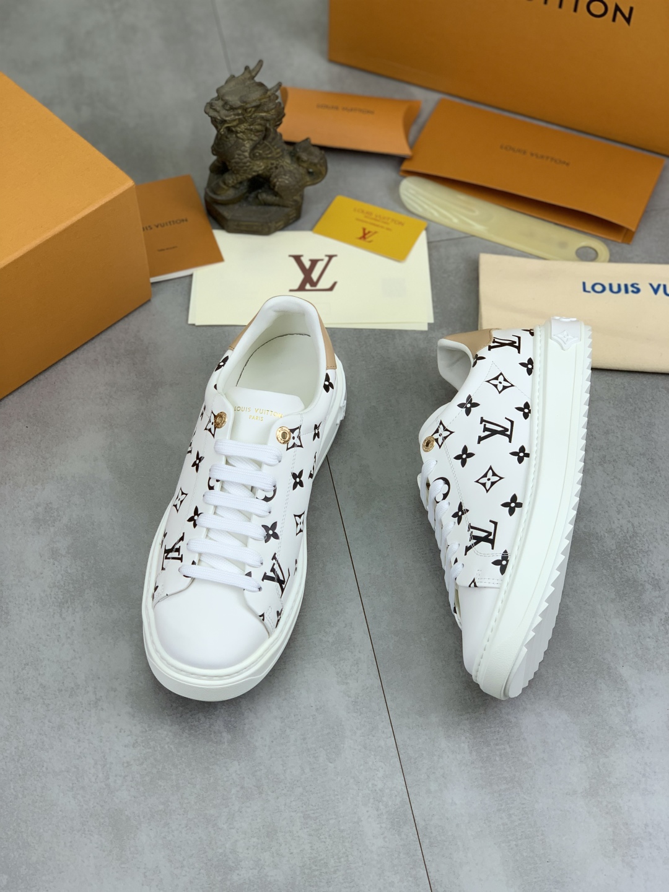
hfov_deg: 28.0
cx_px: 334
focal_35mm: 52
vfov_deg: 36.8
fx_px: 1340
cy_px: 446
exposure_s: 1/159
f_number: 2.4
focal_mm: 6
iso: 16
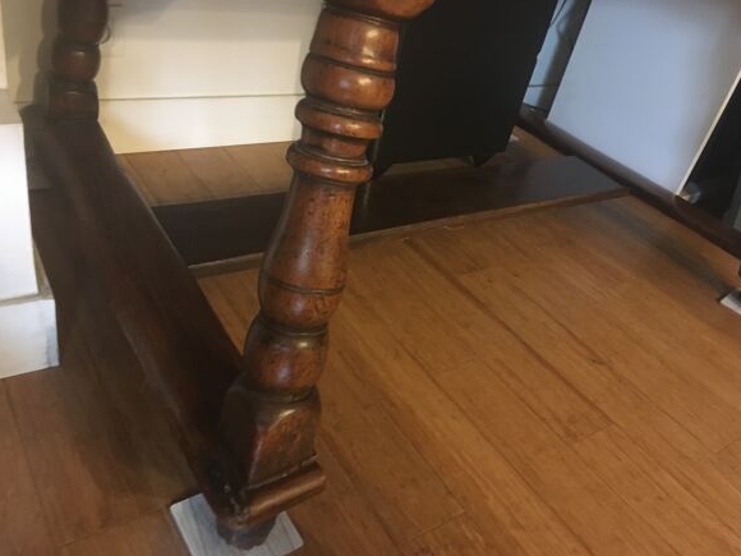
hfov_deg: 60.0
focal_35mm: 30
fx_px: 642
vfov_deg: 46.8
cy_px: 270
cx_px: 377
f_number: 2.2
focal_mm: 4.15
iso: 500
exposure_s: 1/17
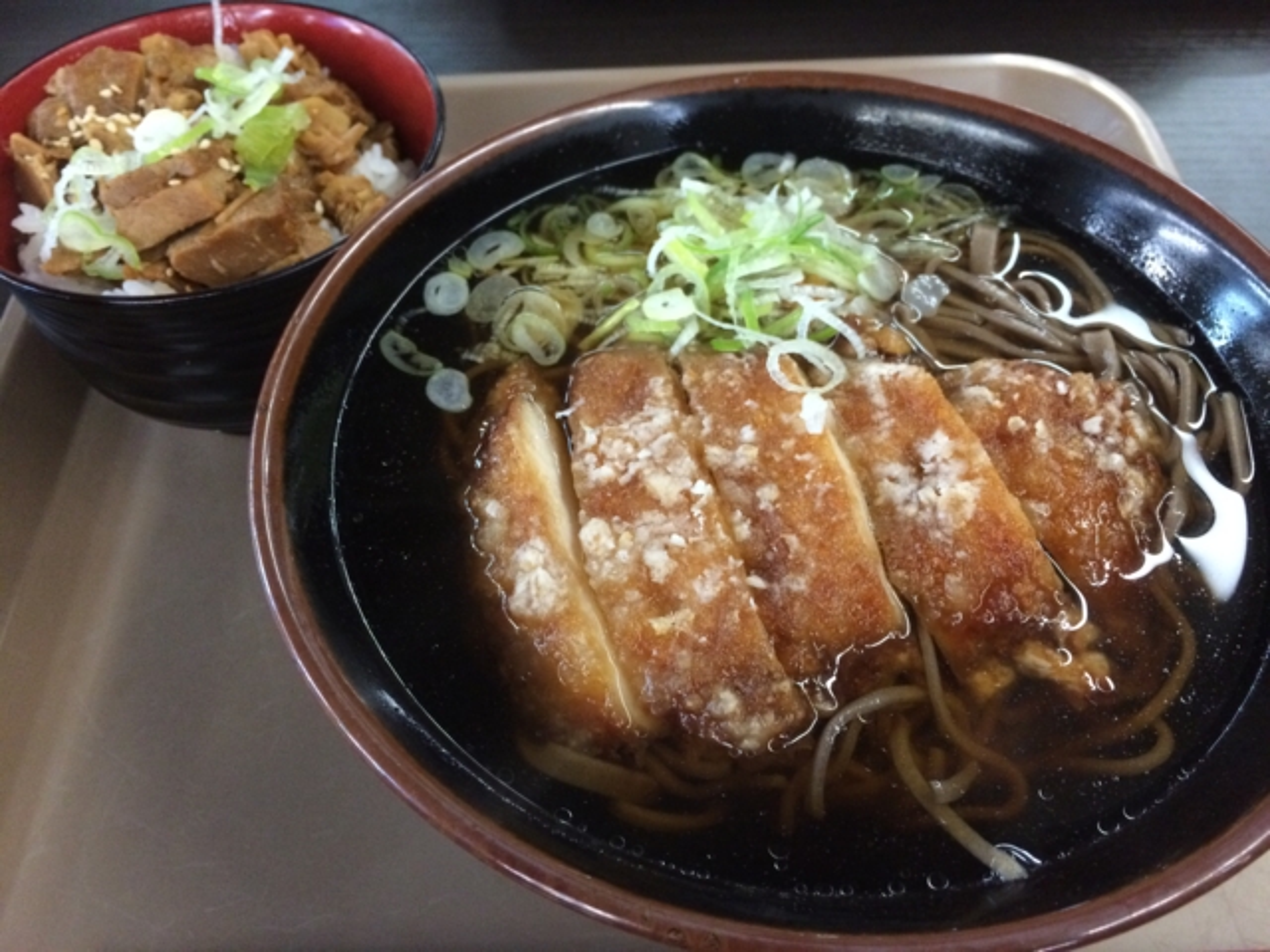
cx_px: 635
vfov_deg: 48.2
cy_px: 476
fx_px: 1064
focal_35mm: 29
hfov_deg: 61.7
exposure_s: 1/30
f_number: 2.2
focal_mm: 4.15
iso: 320
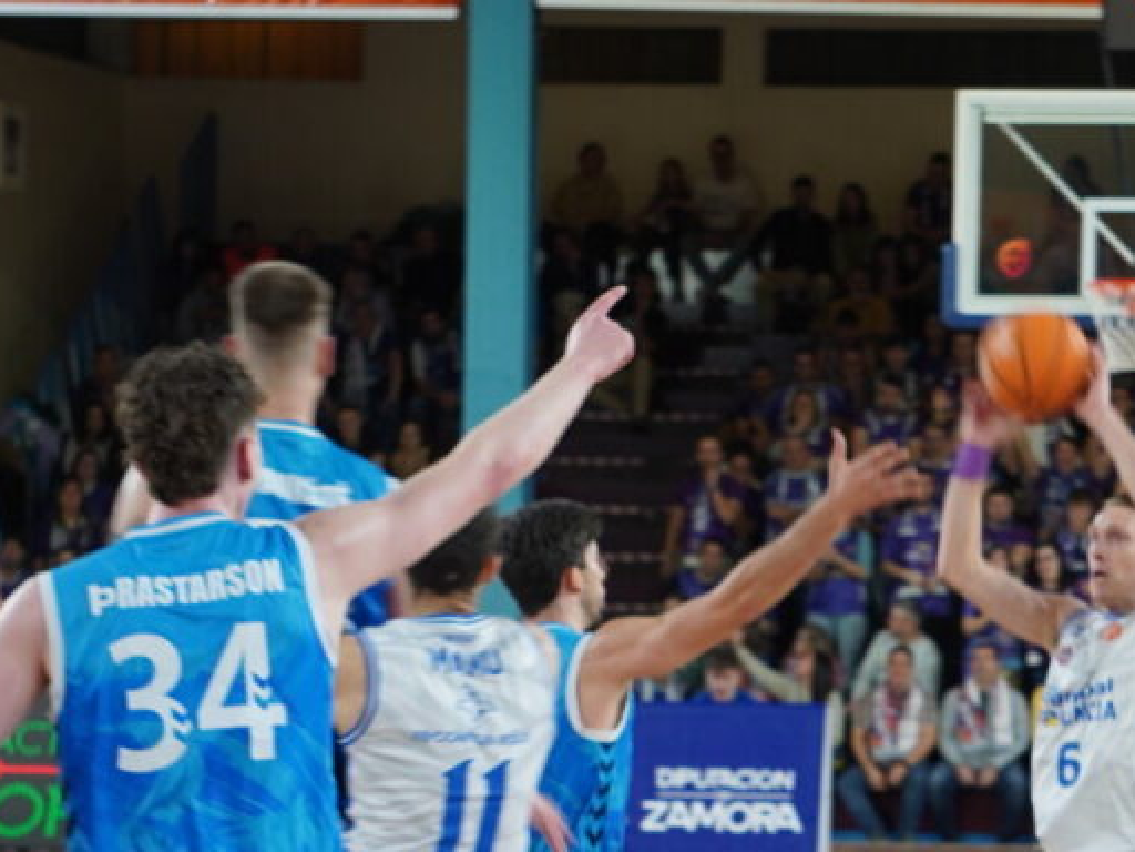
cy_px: 667
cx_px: 758
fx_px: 6427
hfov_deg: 10.1
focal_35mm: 196
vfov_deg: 7.6
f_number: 5
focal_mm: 68
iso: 640
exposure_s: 1/160
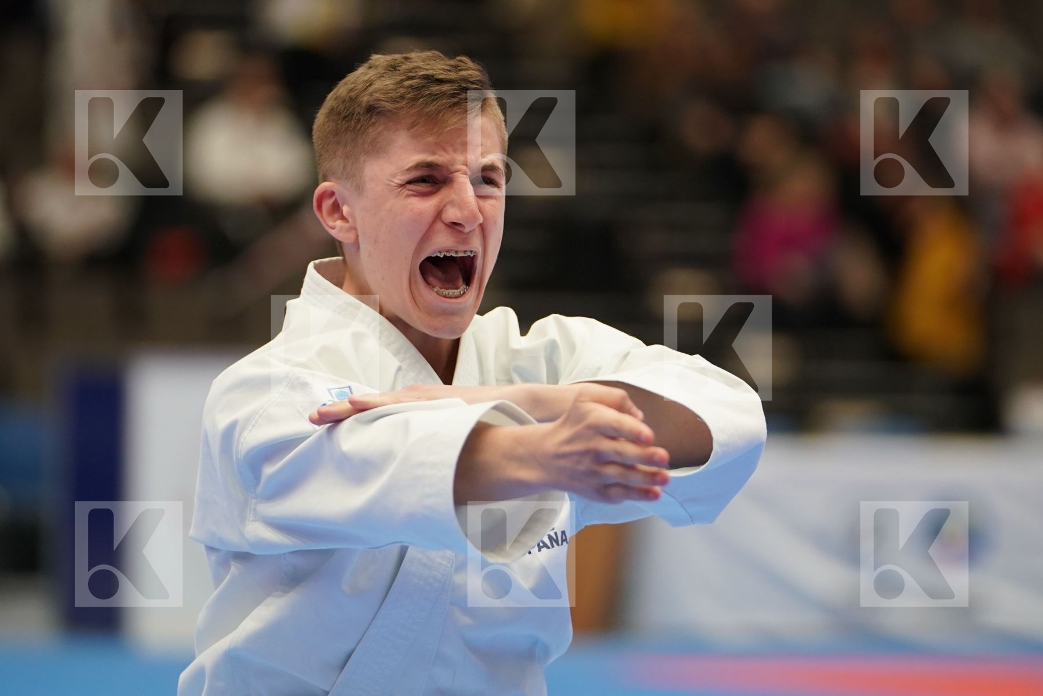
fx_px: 7242
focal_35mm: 250
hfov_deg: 8.2
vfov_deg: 5.5
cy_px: 348
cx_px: 522
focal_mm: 167
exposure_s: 1/500
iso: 1250
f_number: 2.8
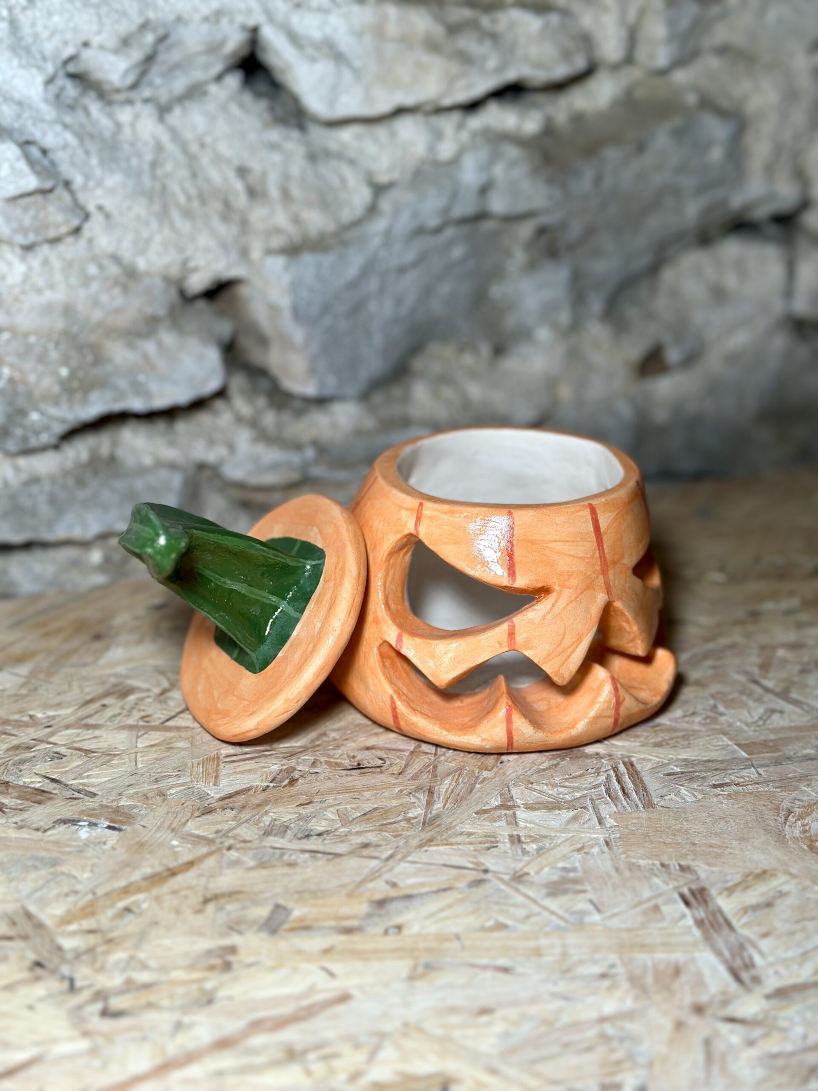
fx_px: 1512
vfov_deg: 39.7
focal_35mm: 48
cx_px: 409
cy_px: 546
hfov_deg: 30.3
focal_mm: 6.86
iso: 125
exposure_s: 1/87
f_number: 1.78
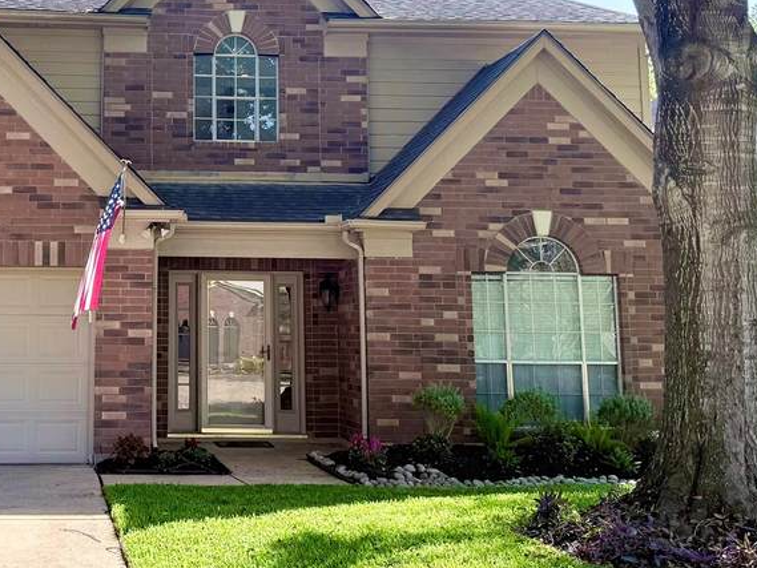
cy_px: 165
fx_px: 1181
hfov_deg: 34.3
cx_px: 136
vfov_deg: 26.8
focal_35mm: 54
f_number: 1.78
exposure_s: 1/1211
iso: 100
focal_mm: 6.76
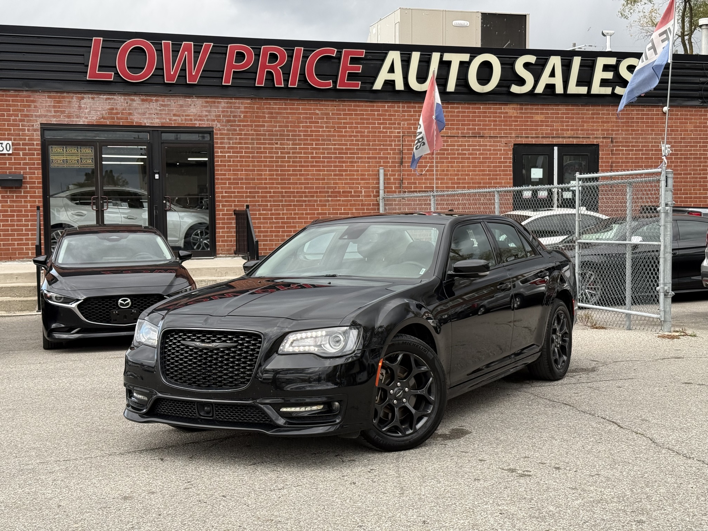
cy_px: 266
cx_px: 354
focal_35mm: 48
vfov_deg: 30.3
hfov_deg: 39.7
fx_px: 982
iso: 64
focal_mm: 6.76
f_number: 1.78
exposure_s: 1/596
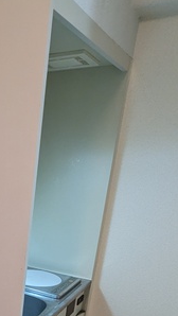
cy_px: 292
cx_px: -49
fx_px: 343
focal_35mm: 41
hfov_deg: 25.3
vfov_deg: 44.4
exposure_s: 1/23.8
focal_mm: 2.35
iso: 226
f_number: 2.2
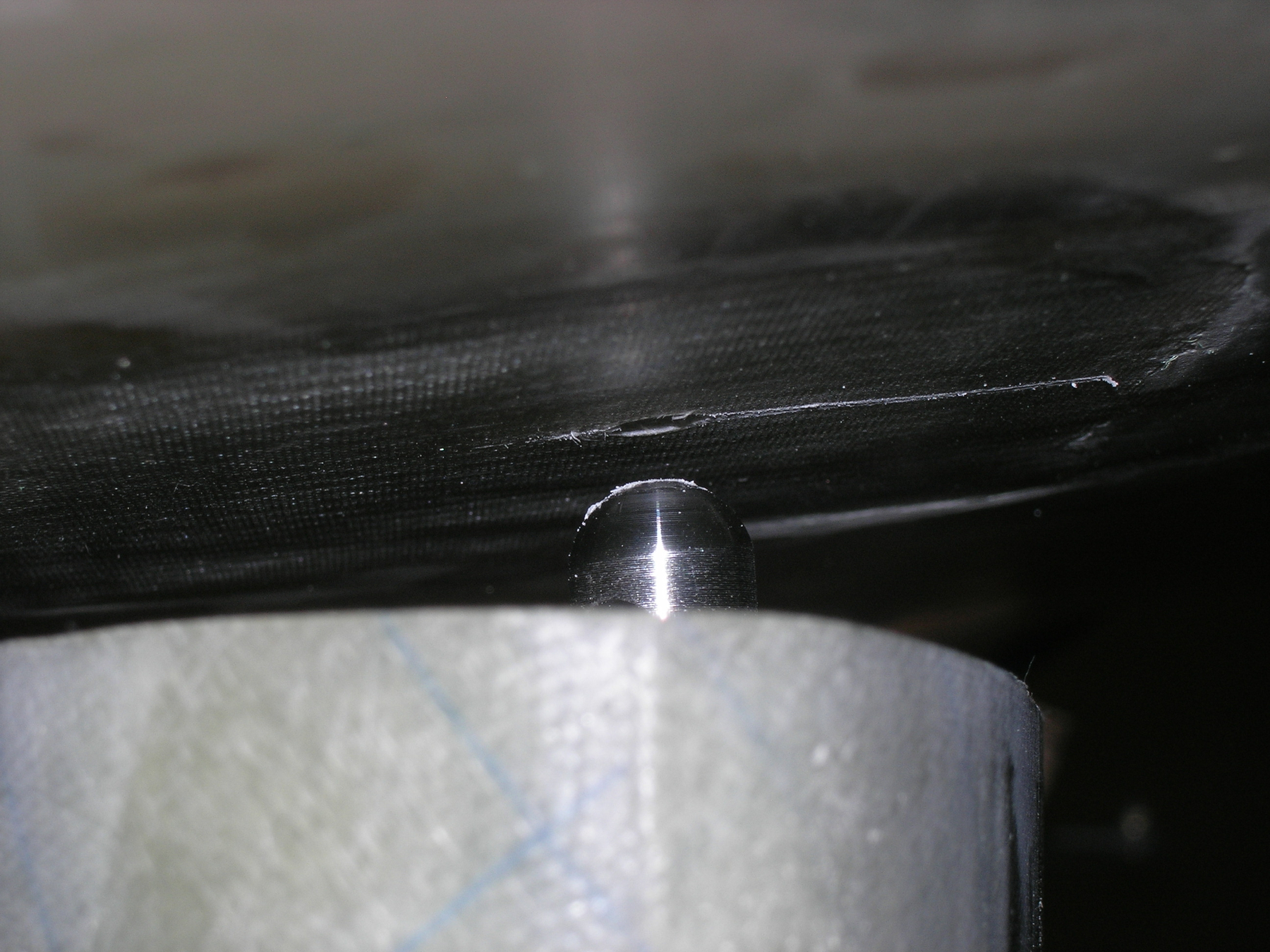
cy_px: 476
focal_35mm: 113
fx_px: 4146
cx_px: 635
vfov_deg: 13.1
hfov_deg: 17.4
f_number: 8.2
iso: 64
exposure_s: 1/60.1
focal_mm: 23.4
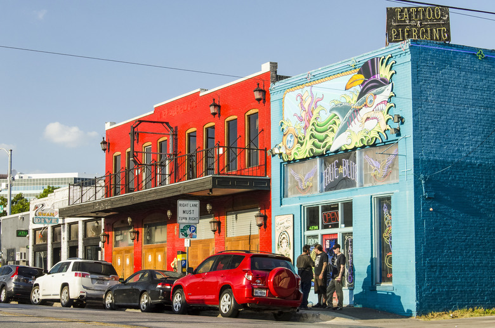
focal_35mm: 72
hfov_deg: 28.1
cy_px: 164
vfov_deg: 18.9
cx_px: 248
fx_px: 988
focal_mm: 48
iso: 200
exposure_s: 1/100
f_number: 11
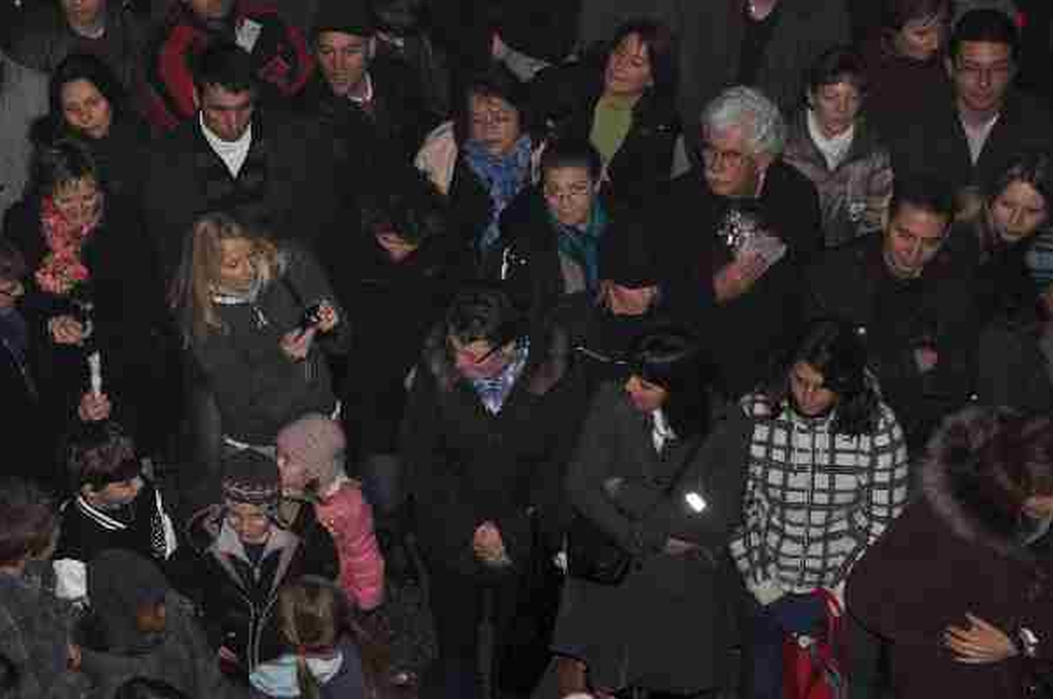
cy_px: 240
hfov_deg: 25.3
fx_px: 2336
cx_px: 390
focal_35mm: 80
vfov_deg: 17.0
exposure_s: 1/60
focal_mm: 40
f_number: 4.5
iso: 200
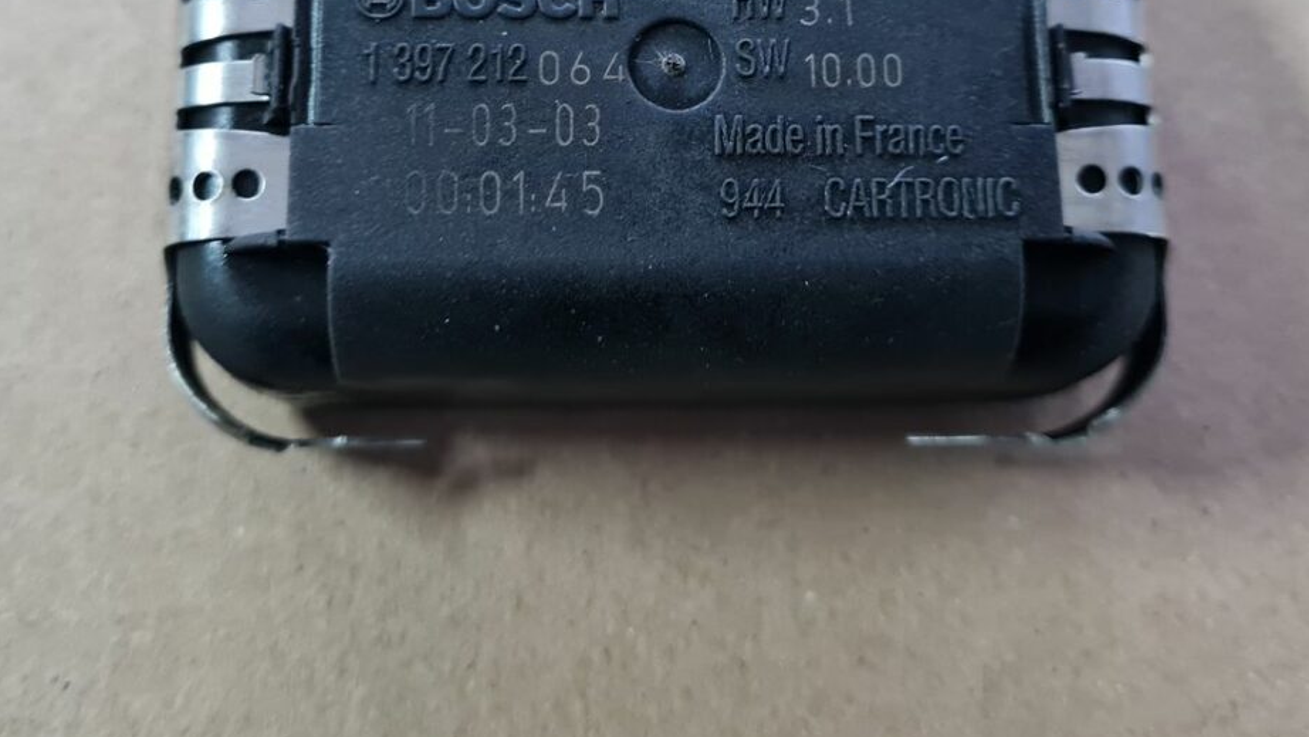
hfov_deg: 47.3
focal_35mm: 43
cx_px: 626
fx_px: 1493
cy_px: 71
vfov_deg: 26.8
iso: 640
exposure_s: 1/25
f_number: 1.8
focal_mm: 5.4
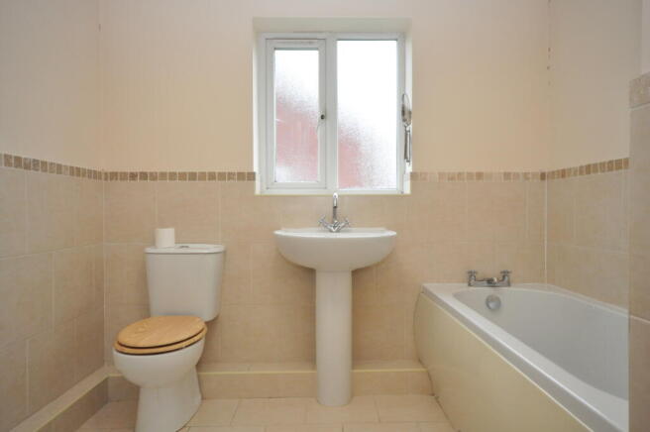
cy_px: 216
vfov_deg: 53.0
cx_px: 325
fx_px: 433
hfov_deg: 73.8
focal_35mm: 24
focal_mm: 16
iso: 800
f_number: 8
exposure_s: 1/15
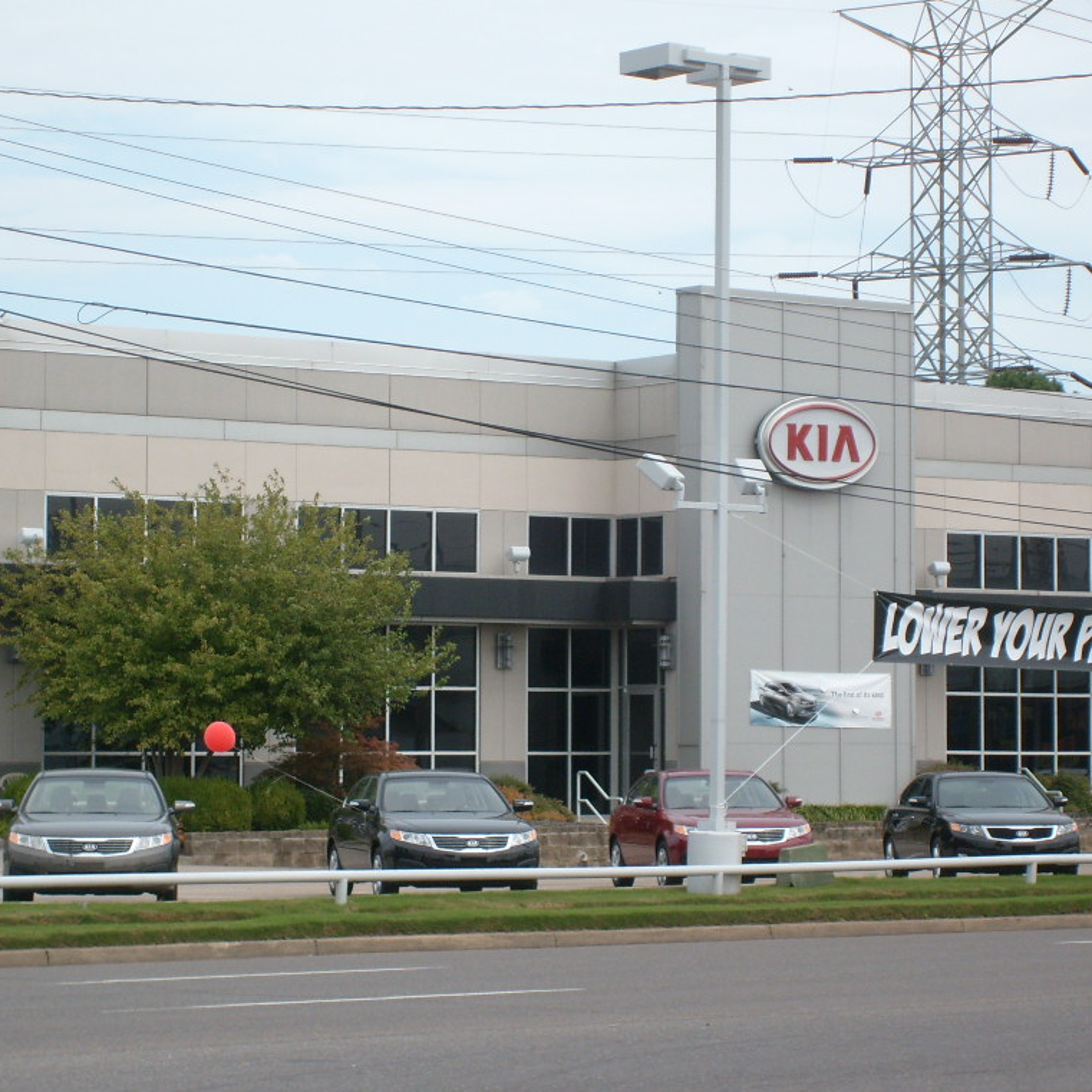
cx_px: 636
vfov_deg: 13.8
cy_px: 545
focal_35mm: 126
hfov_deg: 13.8
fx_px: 4497
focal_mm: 17.4
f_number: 4.9
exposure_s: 1/500
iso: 80
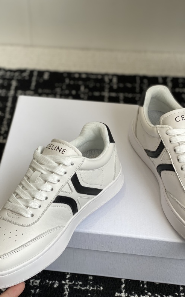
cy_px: 148
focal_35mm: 56
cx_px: 73
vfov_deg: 36.3
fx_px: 452
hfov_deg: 23.1
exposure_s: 1/318
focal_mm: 6
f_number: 2
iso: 20
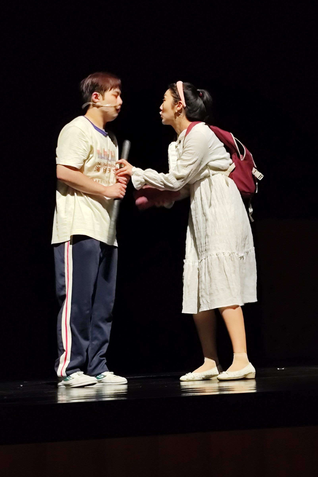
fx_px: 941
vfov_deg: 28.5
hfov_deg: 19.2
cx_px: 191
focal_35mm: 71
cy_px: 243
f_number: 1.65
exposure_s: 1/25
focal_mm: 6.14
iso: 320
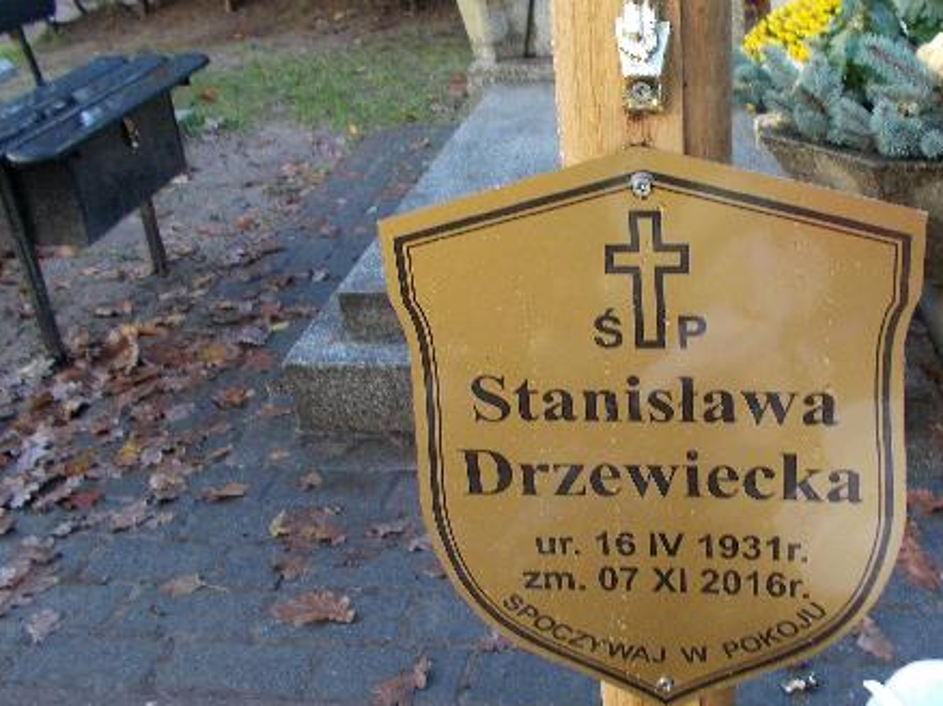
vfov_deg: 37.7
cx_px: 605
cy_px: 344
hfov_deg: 48.4
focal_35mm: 38
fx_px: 1035
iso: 80
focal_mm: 4.6
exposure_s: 1/30
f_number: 3.2
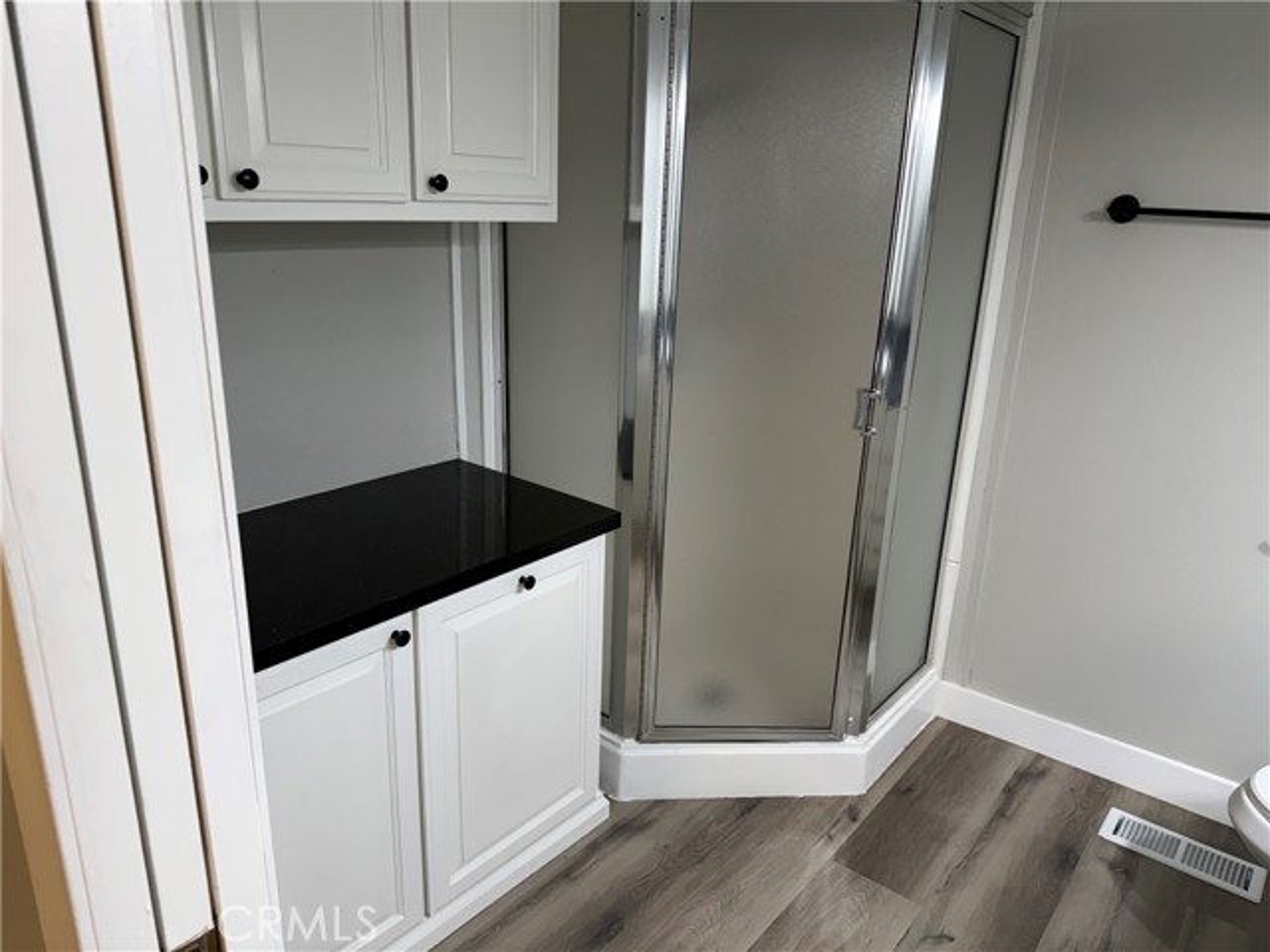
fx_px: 881
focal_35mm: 24
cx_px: 635
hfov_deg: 71.6
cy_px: 476
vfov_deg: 56.8
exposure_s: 1/120
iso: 200
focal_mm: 6.76
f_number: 1.78
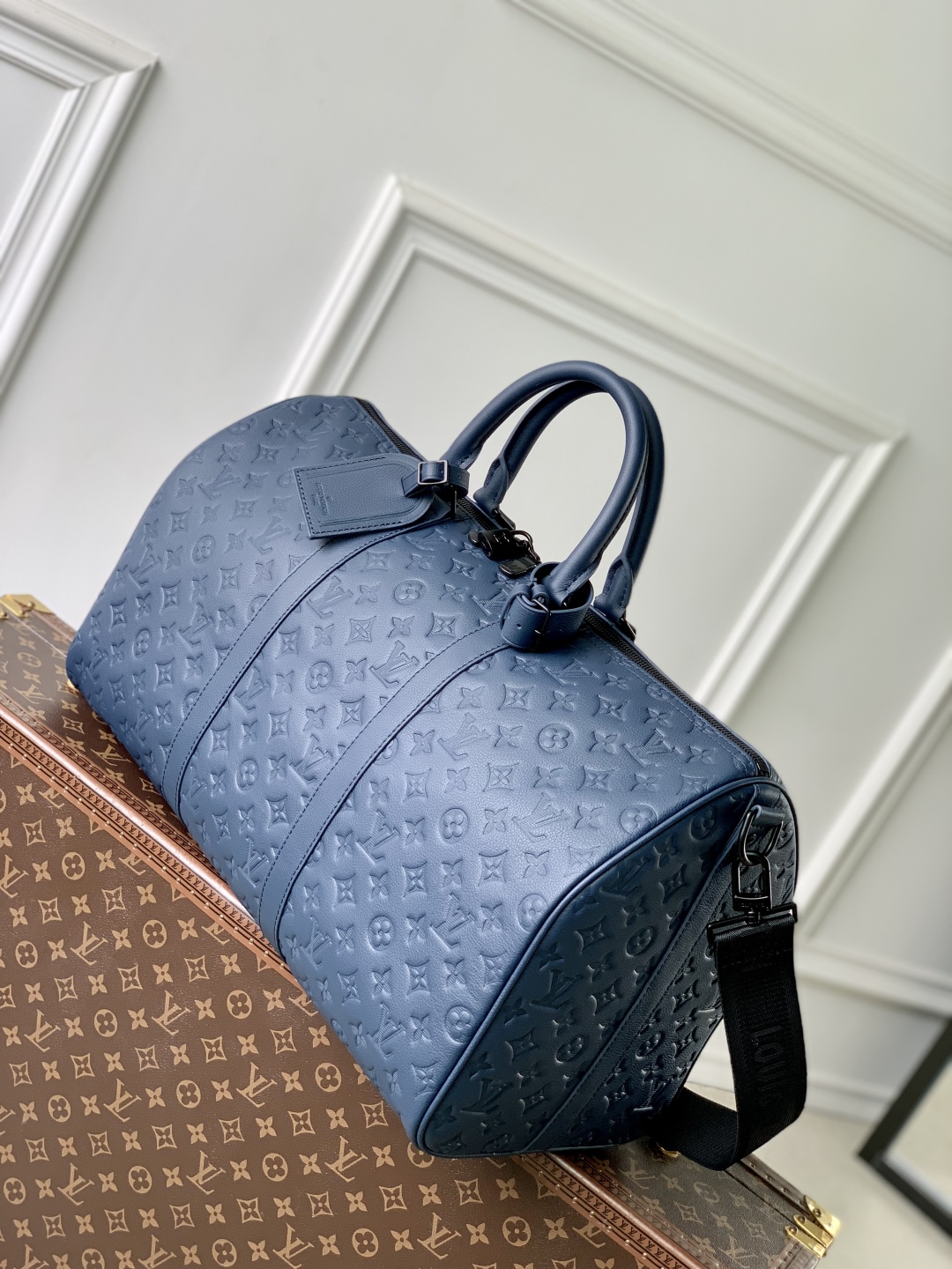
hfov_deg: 28.0
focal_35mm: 52
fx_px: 1907
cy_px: 634
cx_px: 476
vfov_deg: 36.8
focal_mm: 6
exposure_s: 1/122
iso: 32
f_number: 2.4
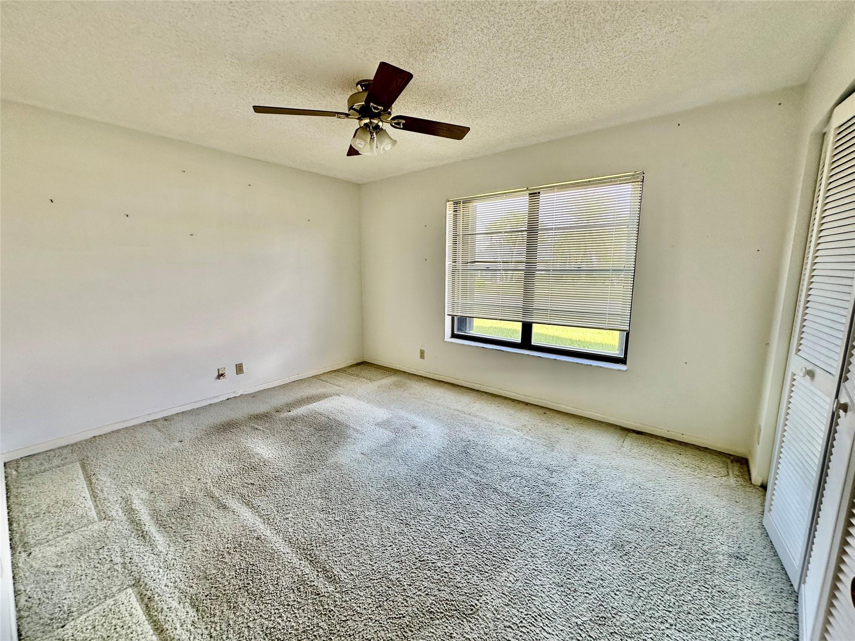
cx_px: 428
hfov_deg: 102.1
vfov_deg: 85.7
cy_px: 320
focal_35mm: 14
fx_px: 346
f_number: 2.2
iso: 64
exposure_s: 1/120
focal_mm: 2.22
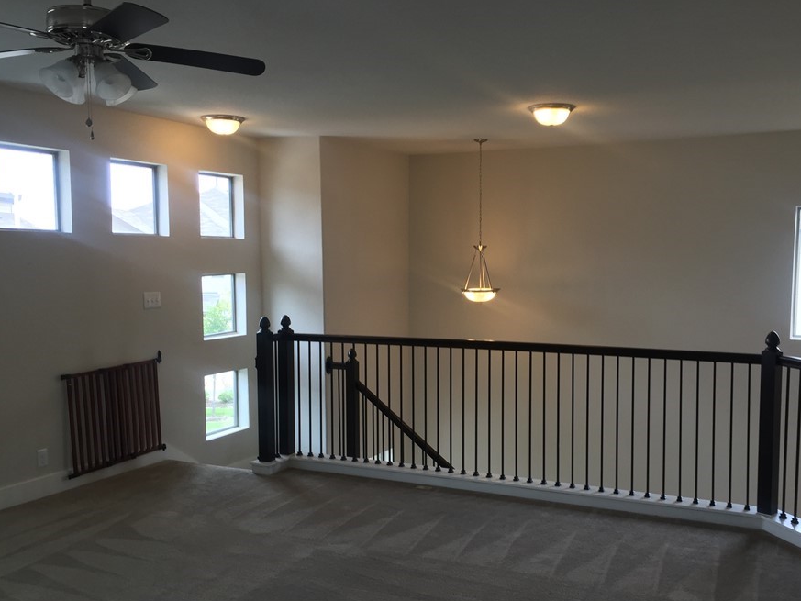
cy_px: 320
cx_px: 462
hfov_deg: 53.7
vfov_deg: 41.8
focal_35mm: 34
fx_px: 787
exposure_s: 1/60
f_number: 2.2
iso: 40
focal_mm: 4.15
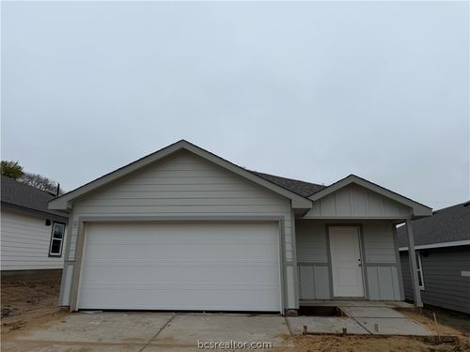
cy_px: 176
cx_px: 235
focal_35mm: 24
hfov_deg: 71.6
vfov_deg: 56.8
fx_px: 326
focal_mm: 6.76
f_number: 1.78
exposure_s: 1/3759
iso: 80
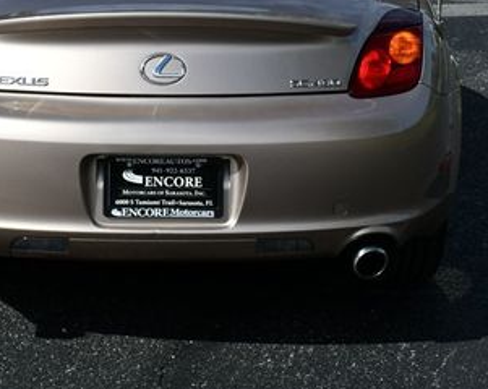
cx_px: 151
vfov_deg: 12.8
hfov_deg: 16.0
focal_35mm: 120
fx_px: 1731
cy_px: 60
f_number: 10
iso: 100
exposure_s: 1/400
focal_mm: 30
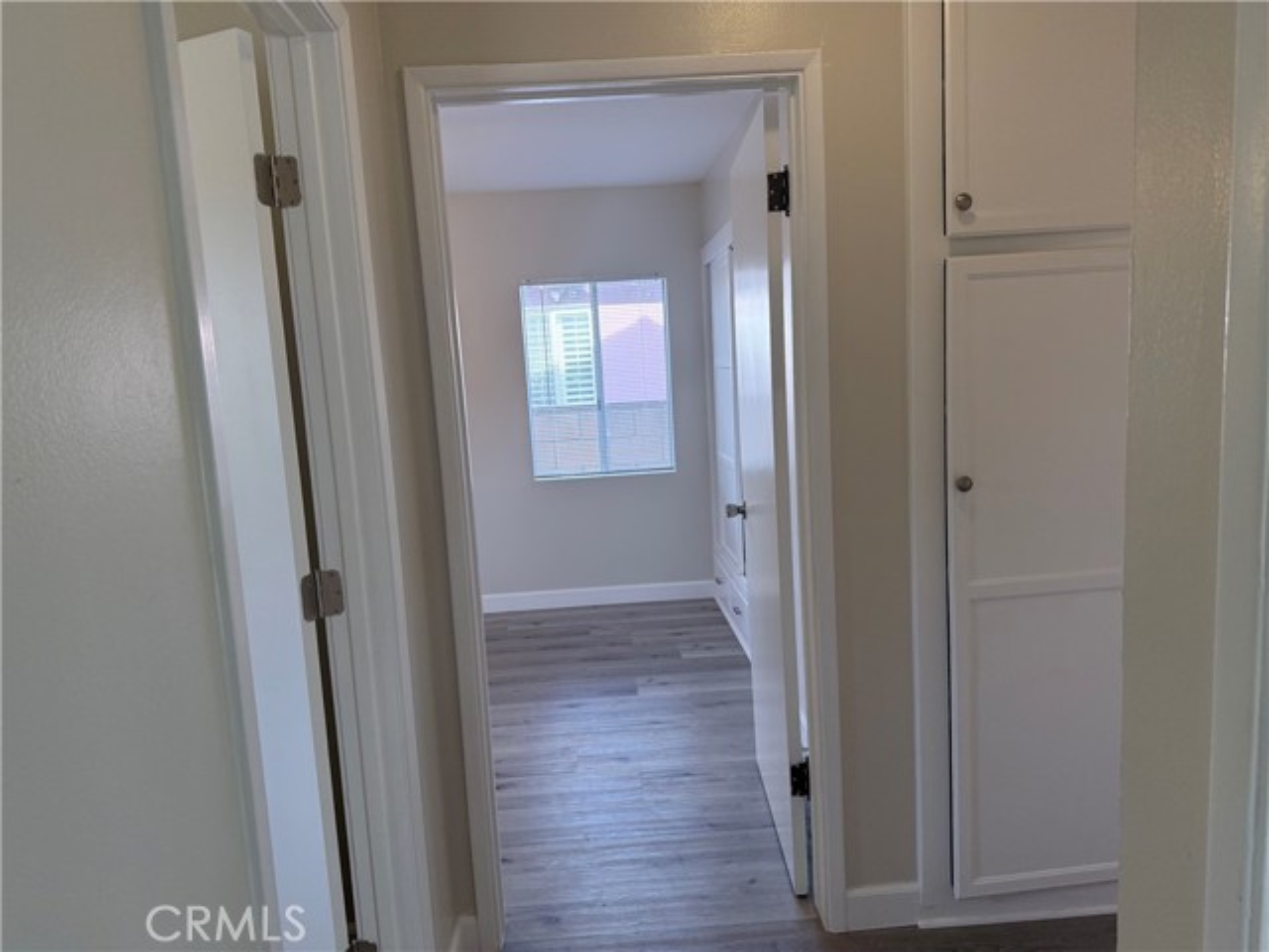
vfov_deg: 56.8
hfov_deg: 71.6
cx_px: 634
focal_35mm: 24
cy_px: 476
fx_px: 880
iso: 200
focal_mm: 6.76
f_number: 1.78
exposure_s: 1/238
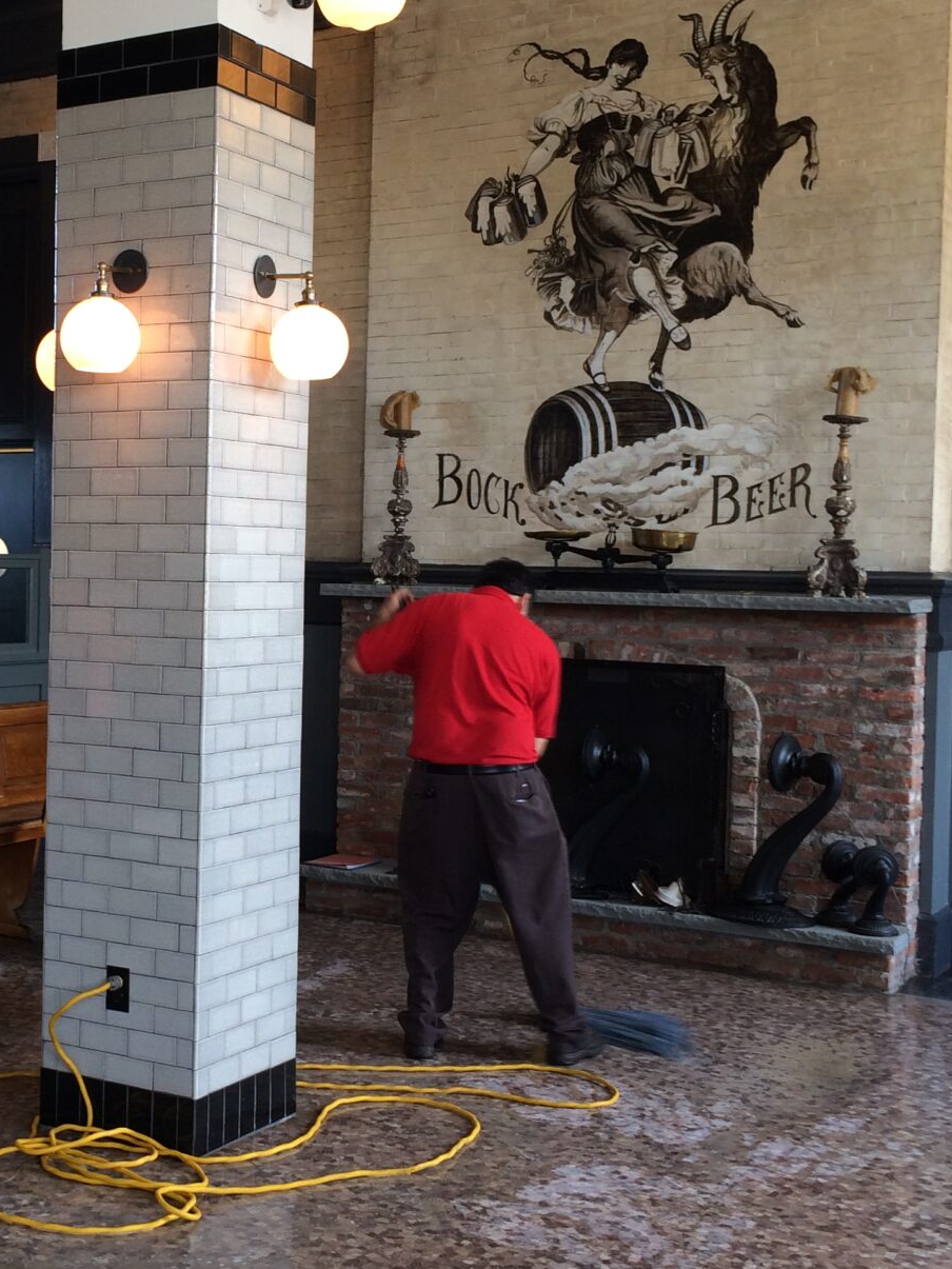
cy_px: 623
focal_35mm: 51
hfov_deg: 27.9
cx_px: 172
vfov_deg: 37.5
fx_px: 1870
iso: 40
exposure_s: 1/30
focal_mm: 4.12
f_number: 2.2
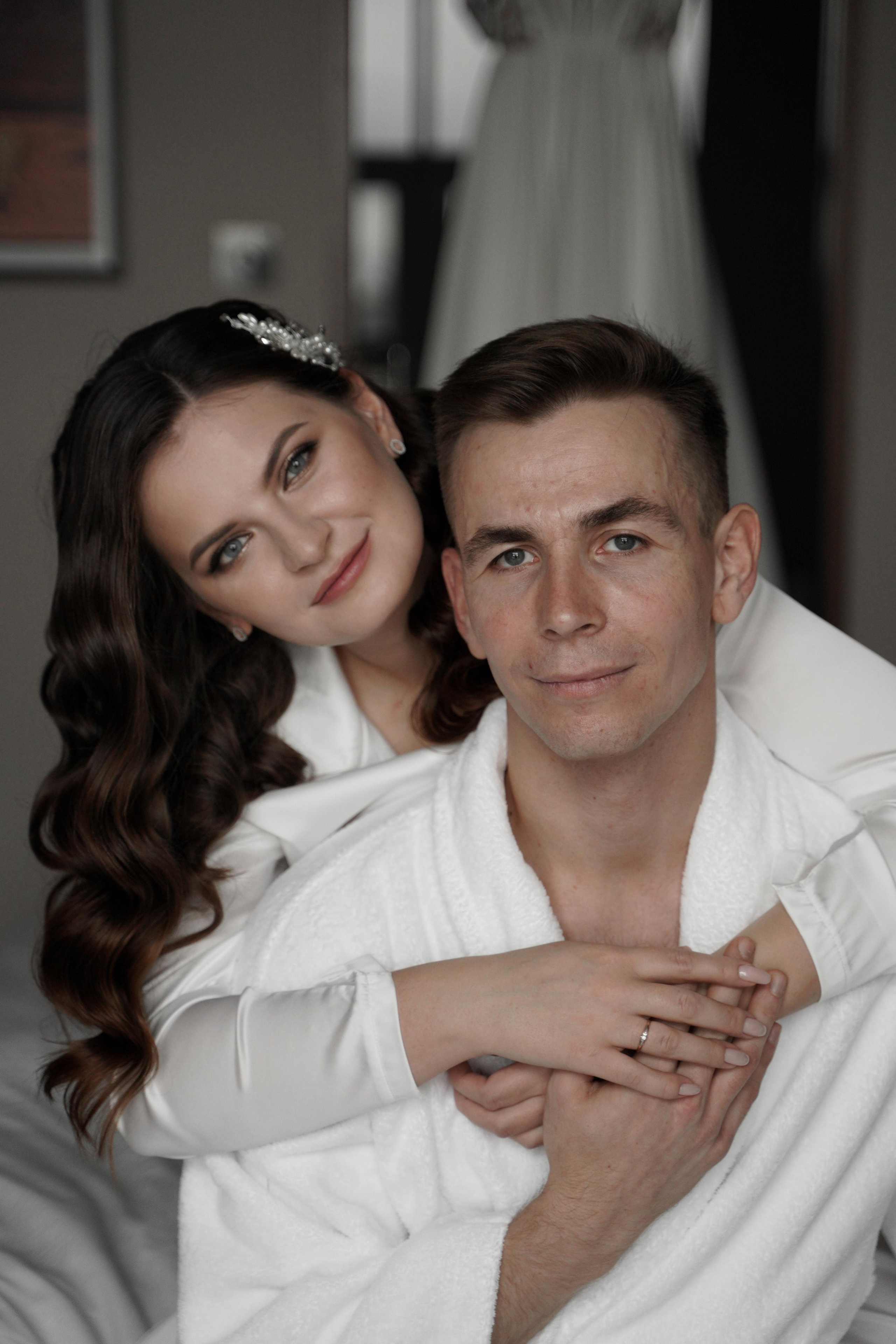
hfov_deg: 19.7
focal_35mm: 69
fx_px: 2576
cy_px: 672
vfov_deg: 29.2
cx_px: 448
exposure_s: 1/320
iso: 800
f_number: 2.8
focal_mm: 69
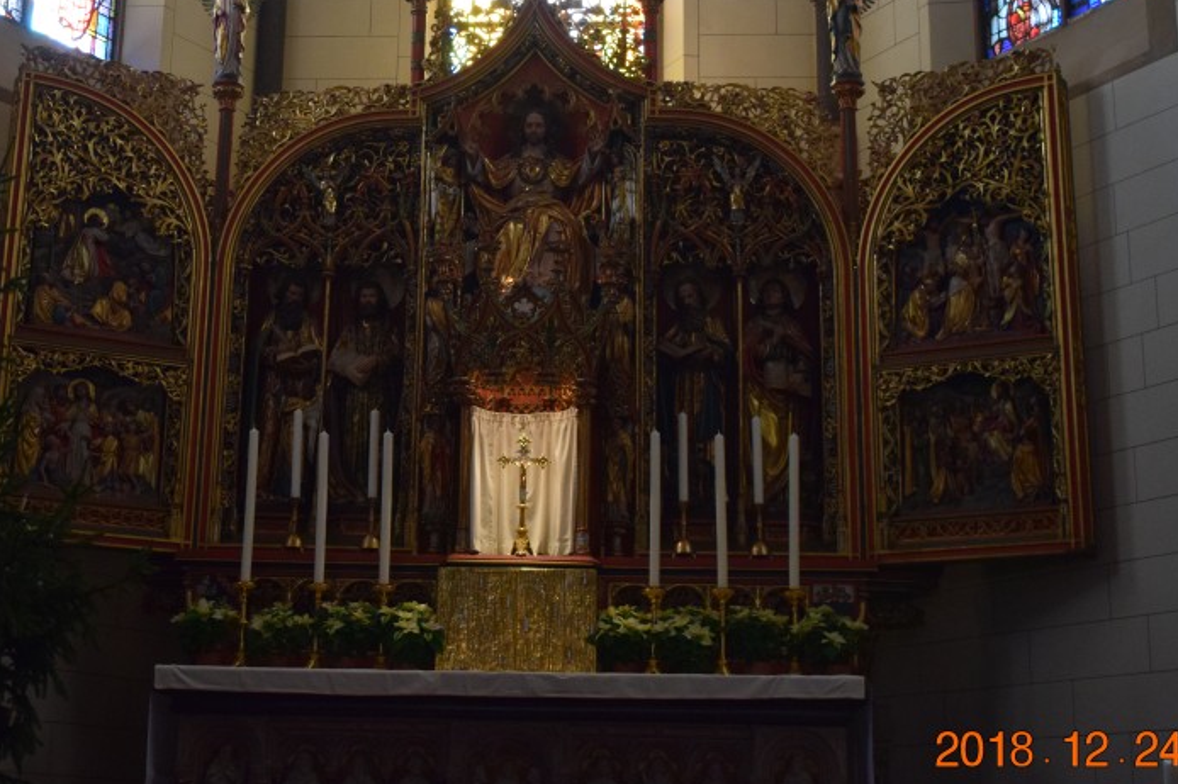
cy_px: 258
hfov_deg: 32.3
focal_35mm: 62
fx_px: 2028
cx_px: 479
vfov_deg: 21.8
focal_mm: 28
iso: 1600
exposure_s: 1/60
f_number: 6.3
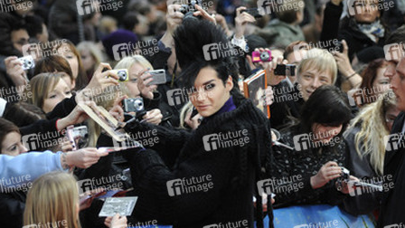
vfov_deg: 7.0
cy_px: 118
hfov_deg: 12.4
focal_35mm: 174
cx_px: 202
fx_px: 1869
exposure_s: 1/125
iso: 3200
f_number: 5
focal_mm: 165
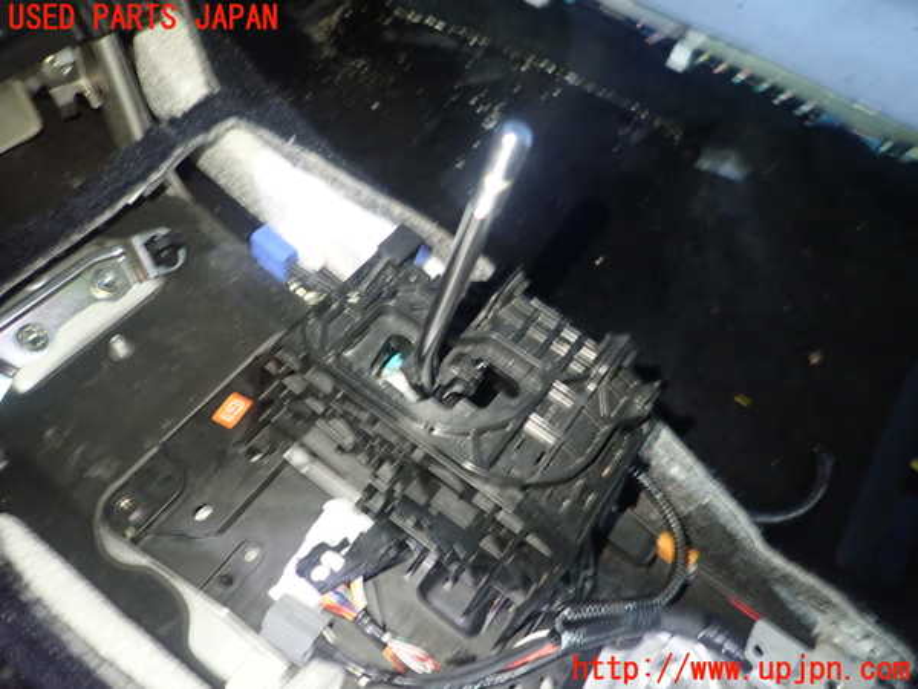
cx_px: 459
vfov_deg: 54.9
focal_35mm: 25
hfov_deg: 69.4
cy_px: 344
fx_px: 663
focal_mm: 4.5
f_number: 2
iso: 800
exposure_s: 1/13
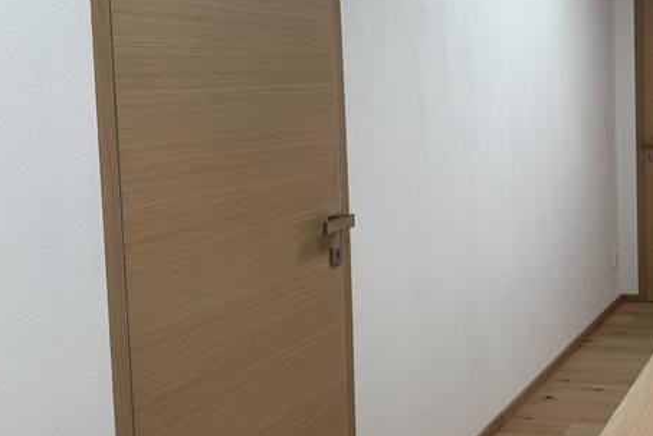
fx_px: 998
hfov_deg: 33.9
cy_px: 161
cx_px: 610
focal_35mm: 55
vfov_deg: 24.6
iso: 80
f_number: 1.78
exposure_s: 1/448
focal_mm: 6.76
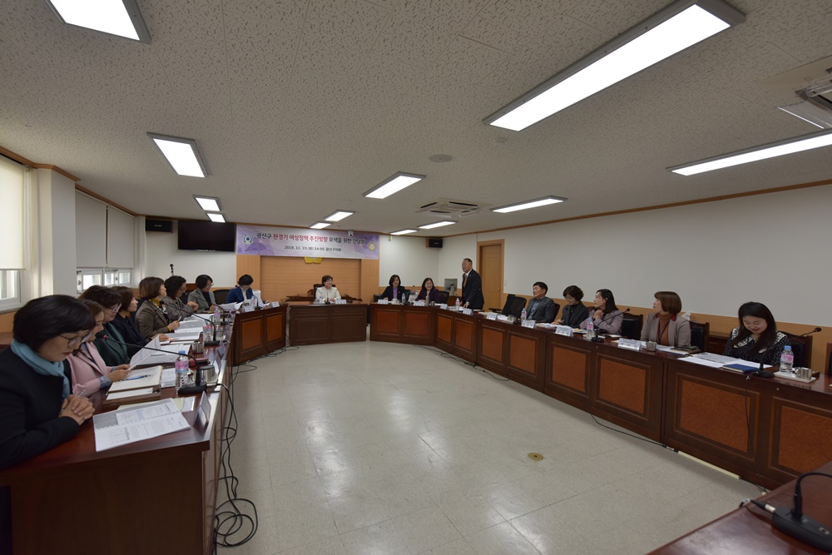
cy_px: 278
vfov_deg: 73.8
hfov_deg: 96.7
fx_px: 370
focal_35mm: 16
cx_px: 416
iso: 500
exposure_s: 1/100
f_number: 5
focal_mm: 16
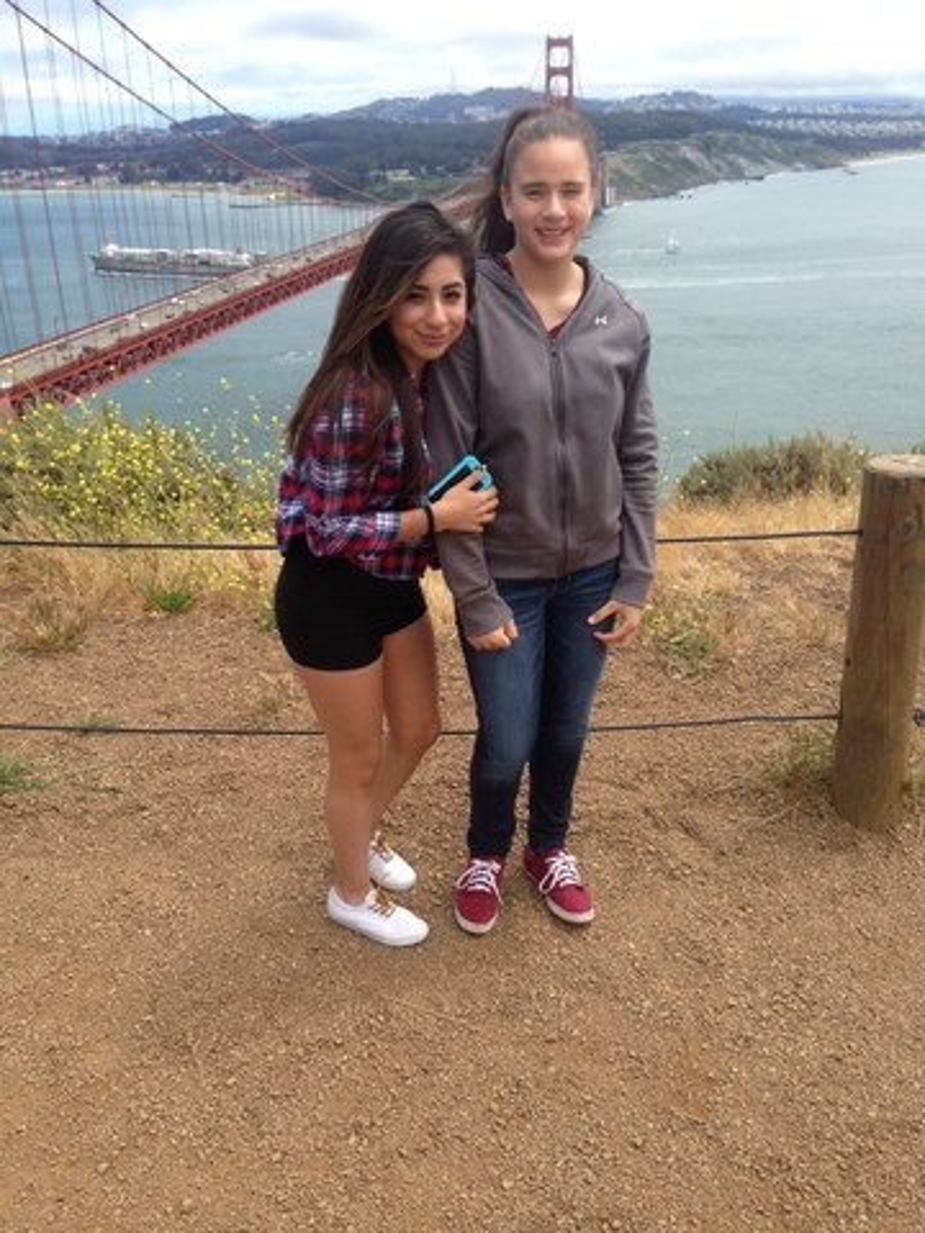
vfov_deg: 55.4
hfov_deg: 42.9
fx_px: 1176
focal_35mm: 33
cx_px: 462
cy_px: 616
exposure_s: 1/1063
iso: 50
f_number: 2.4
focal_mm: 4.12
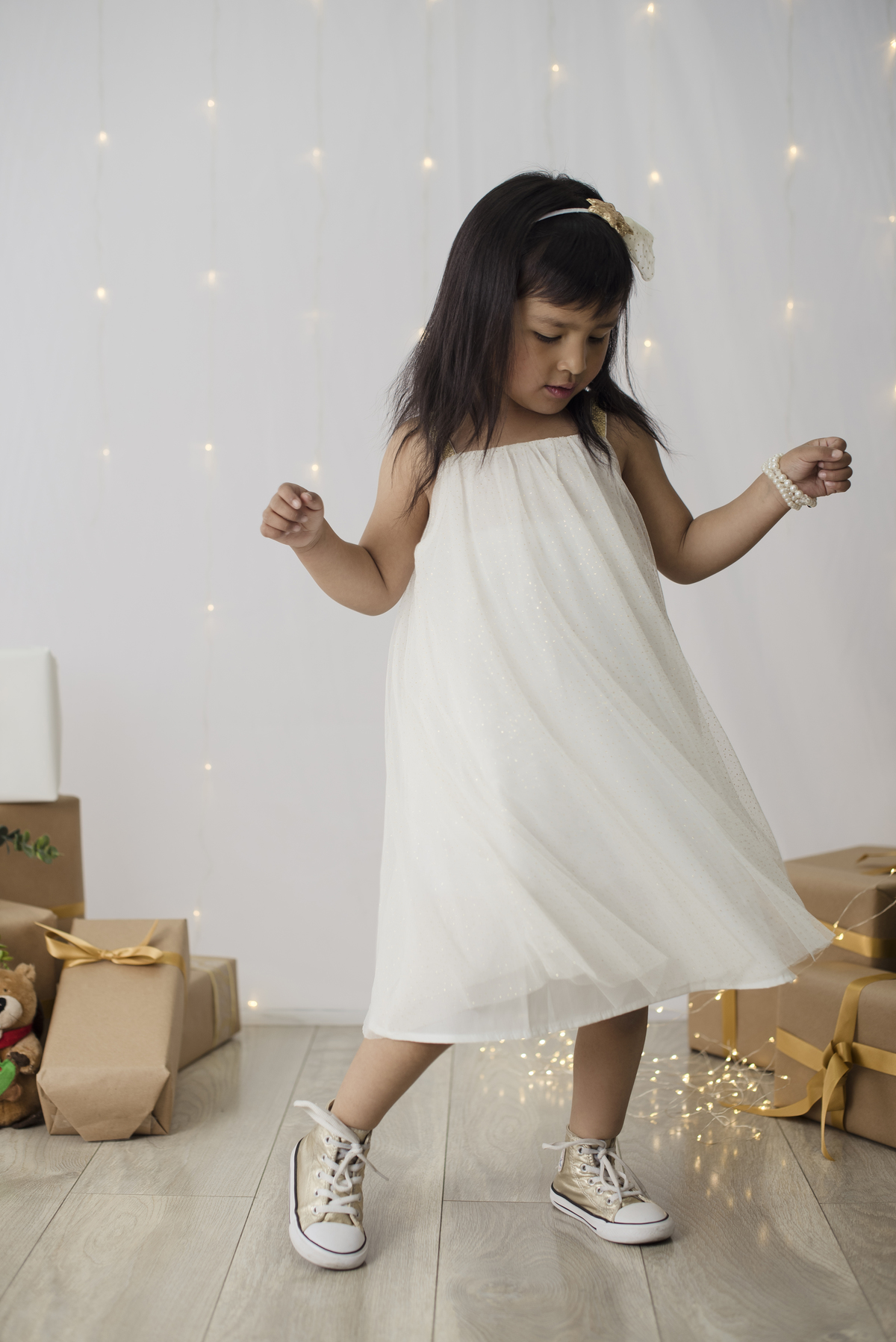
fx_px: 1865
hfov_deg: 27.0
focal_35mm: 50
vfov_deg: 39.6
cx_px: 448
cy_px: 671
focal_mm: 50
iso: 200
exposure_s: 1/200
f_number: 2.8
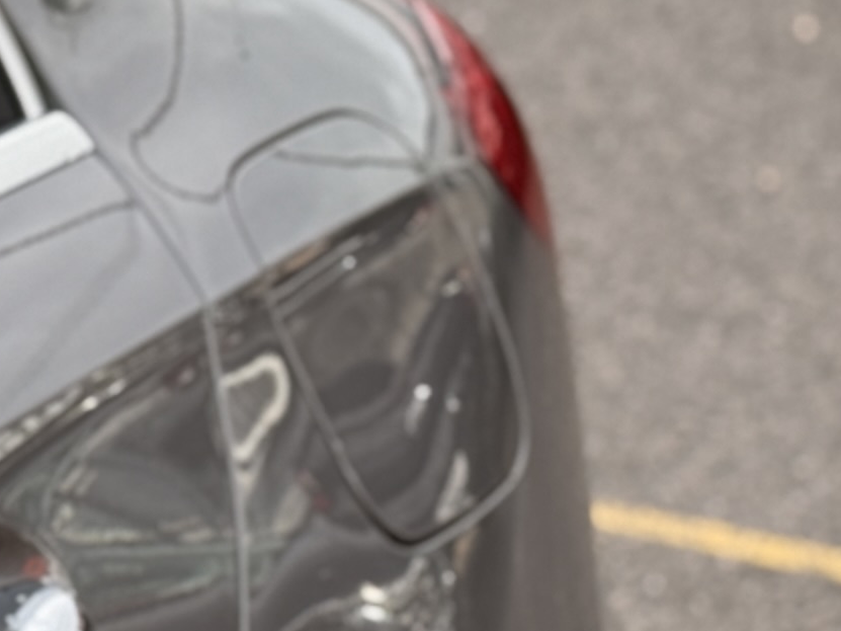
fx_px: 5660
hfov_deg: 7.9
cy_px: 168
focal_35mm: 233
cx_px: -1100
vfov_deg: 6.4
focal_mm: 6.76
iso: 64
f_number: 1.78
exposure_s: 1/1642
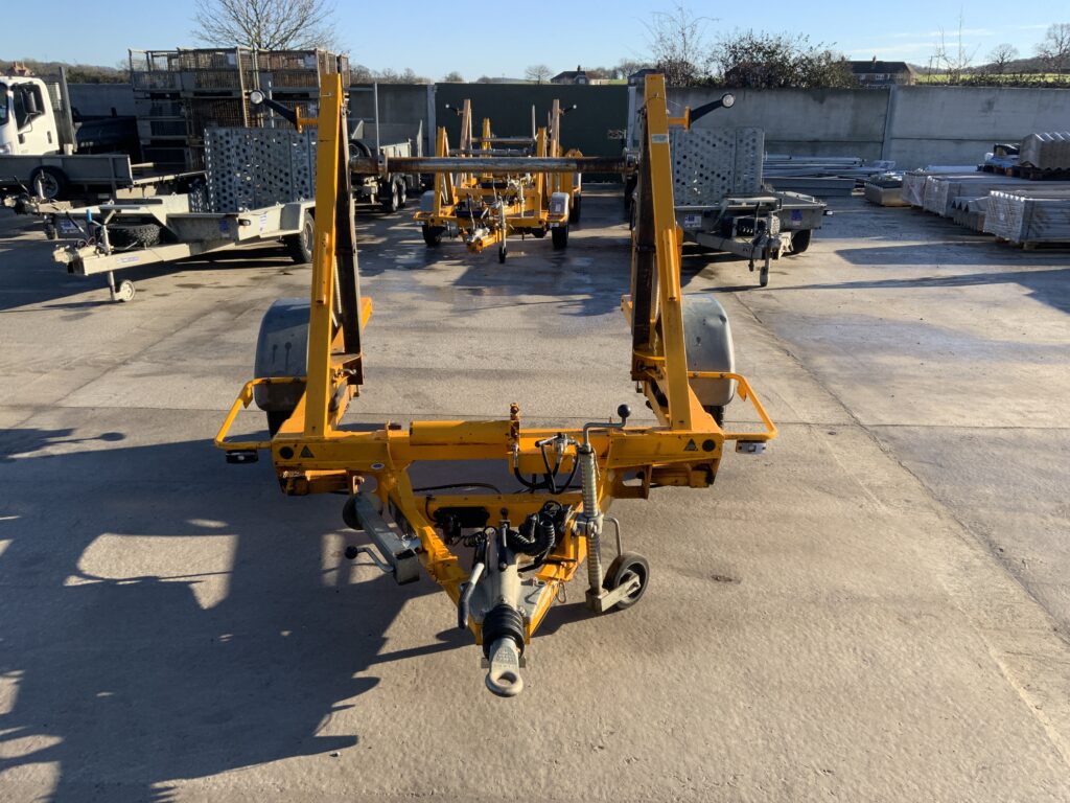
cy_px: 402
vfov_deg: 48.2
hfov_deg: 61.7
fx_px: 896
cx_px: 535
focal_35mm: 29
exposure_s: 1/869
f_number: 1.8
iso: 16
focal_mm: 3
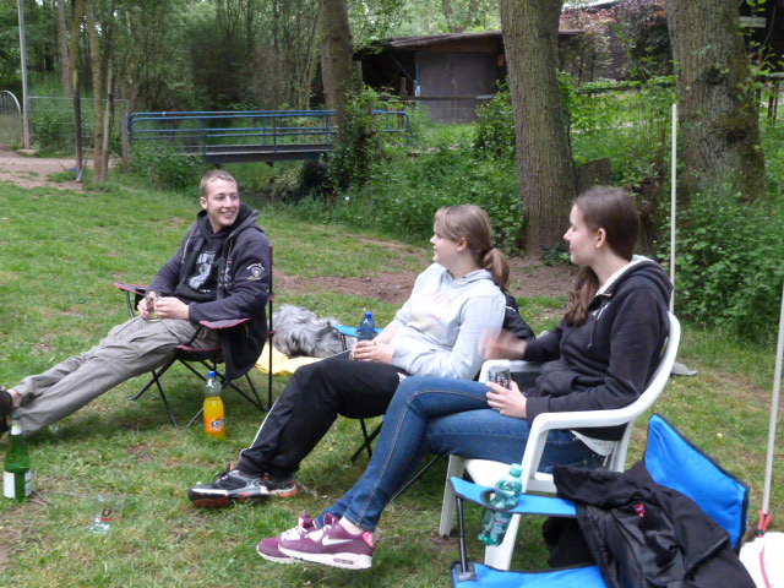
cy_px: 294
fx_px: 883
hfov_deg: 47.9
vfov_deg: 36.8
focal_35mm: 39
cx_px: 392
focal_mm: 7.1
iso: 800
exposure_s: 1/20
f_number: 3.1
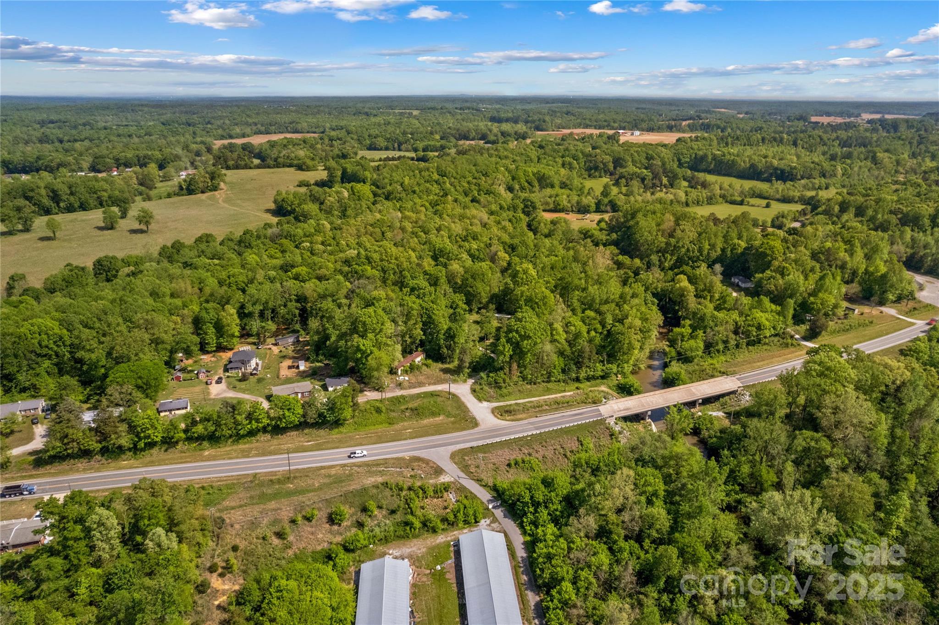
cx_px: 470
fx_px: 573
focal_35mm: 22
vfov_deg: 57.2
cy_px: 312
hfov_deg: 78.6
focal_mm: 8.38
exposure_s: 1/4000
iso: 400
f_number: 2.8
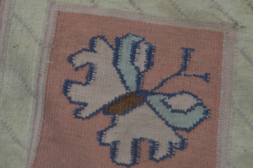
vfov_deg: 16.5
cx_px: 126
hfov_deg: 24.6
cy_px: 84
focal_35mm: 82
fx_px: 579
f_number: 13
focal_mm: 55
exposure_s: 1/200
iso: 100
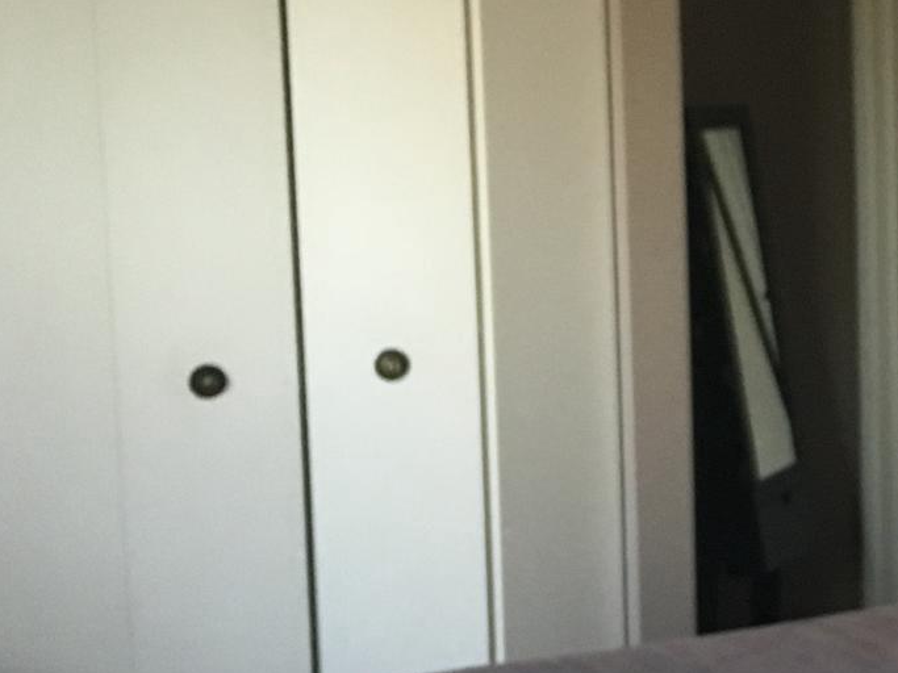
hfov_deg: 20.2
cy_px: 312
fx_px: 2257
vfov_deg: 17.0
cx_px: 1233
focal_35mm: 87
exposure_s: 1/30
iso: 125
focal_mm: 4.15
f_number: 2.2
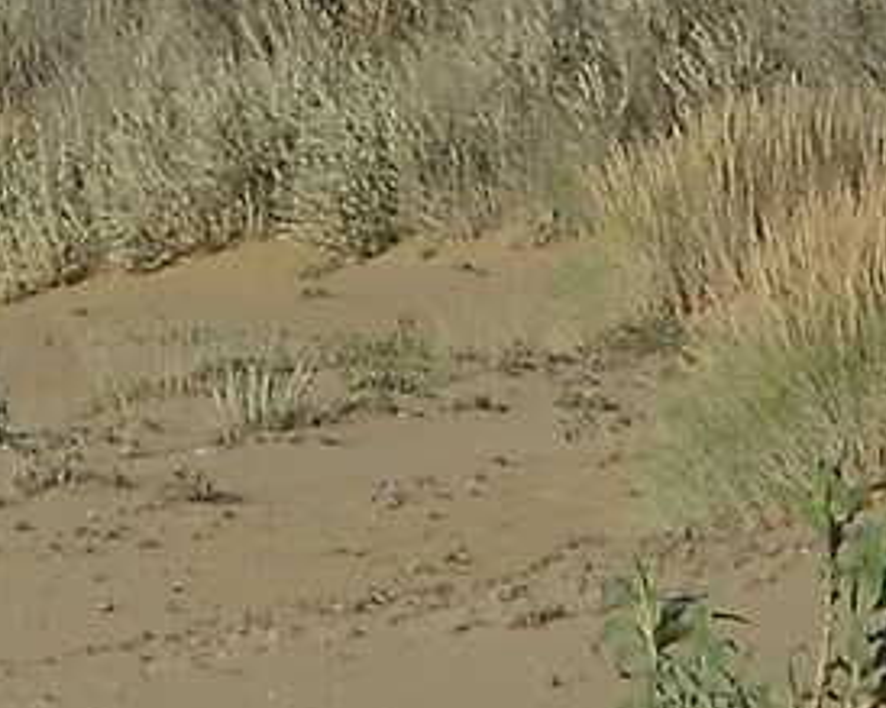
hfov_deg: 2.2
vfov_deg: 1.8
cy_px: -1051
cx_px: -1930
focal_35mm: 864
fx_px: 22648
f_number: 13
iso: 100
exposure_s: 1/250
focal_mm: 70
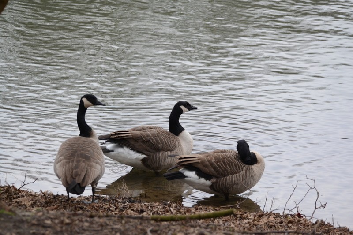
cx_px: 176
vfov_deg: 2.6
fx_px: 5147
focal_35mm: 525
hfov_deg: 3.9
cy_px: 118
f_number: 6
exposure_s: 1/125
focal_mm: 350
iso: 800
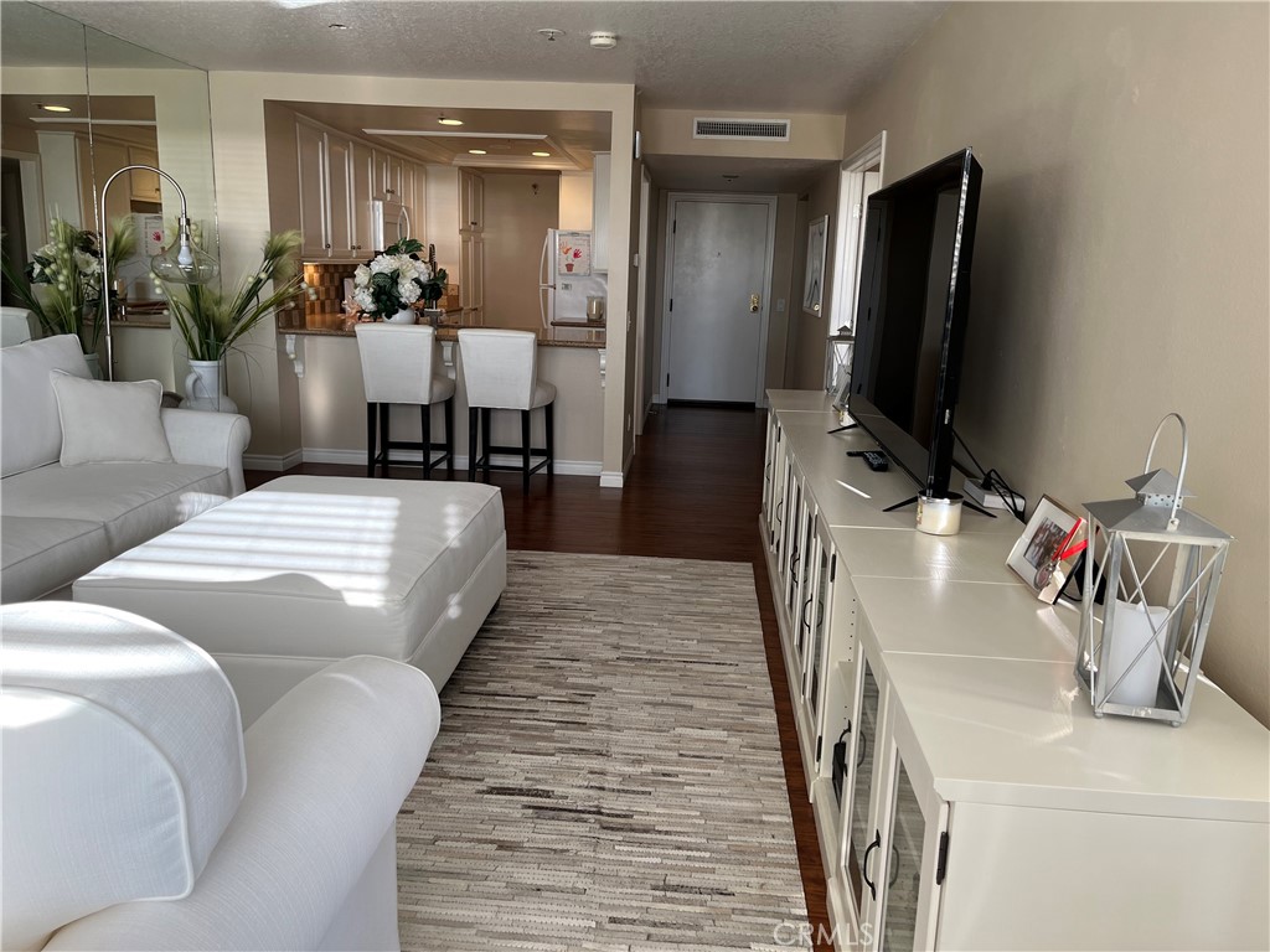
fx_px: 954
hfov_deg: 67.3
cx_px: 635
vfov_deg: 53.1
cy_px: 476
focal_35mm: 26
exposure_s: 1/151
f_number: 1.6
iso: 64
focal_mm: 5.1
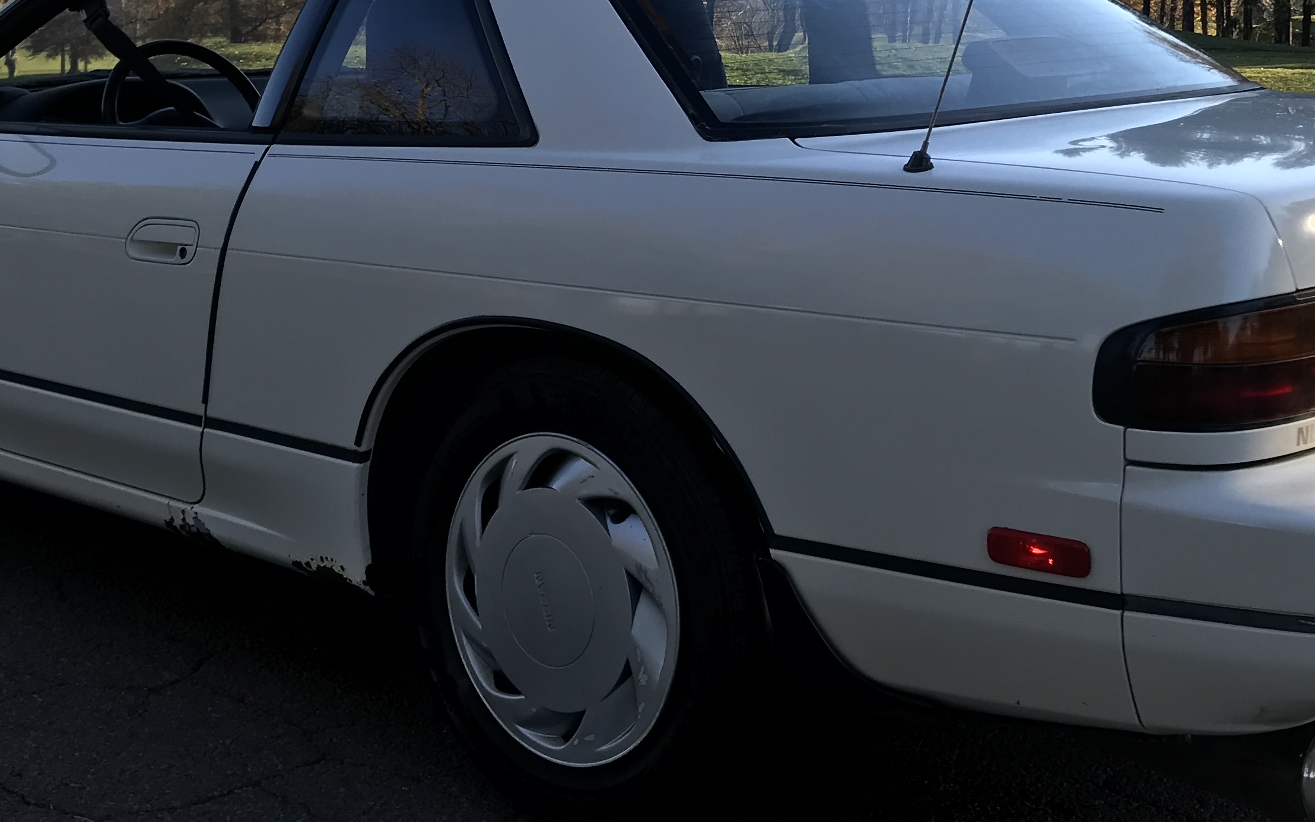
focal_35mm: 54
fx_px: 1935
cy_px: 143
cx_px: 663
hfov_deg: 37.5
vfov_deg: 23.6
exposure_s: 1/754
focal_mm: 3.99
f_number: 1.8
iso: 20
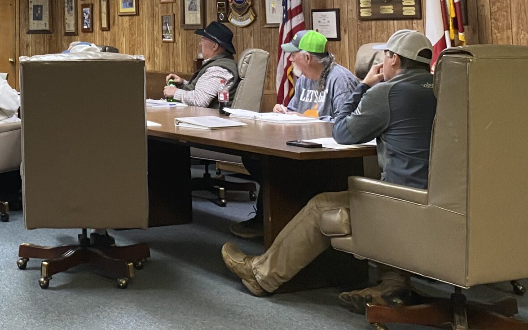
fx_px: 863
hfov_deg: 31.4
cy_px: -68
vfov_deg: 20.2
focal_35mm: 60
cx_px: -1
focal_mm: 4.25
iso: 160
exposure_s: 1/60
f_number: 1.8
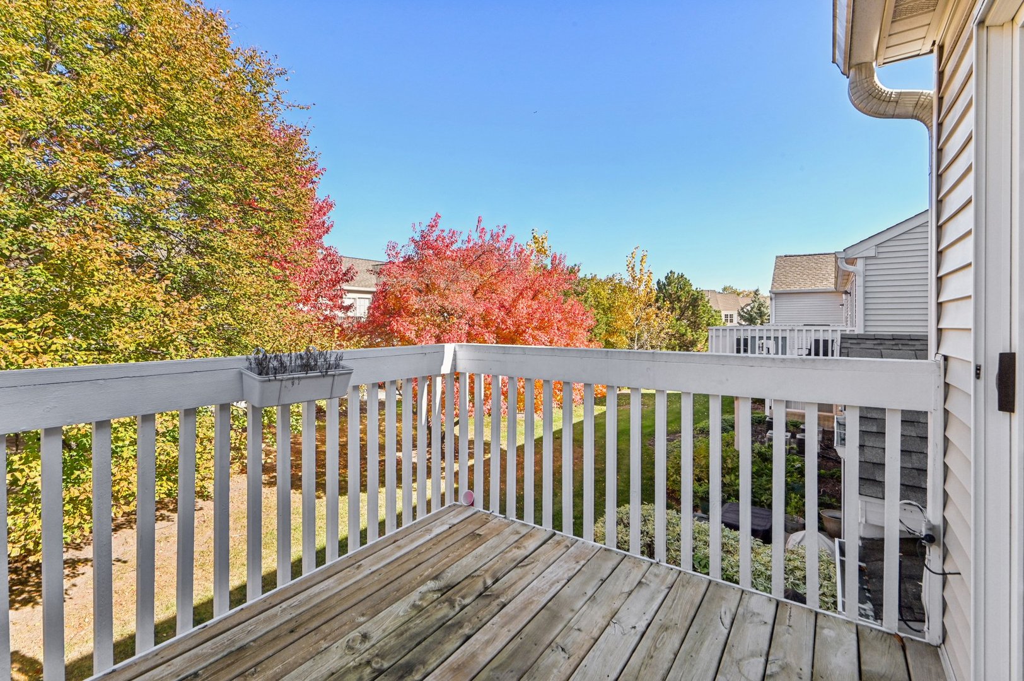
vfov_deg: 73.7
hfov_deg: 96.8
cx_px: 512
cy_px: 340
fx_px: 455
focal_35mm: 16
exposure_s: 1/200
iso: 400
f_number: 13
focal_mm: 16
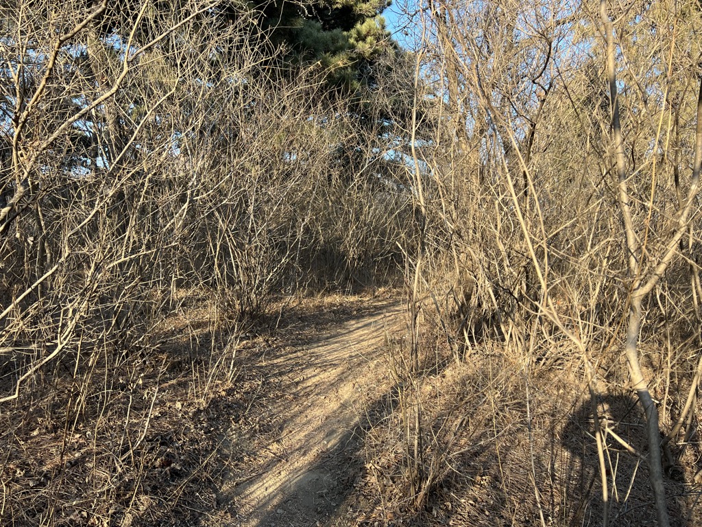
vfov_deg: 53.1
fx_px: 527
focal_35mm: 26
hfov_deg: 67.3
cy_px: 264
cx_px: 351
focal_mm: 5.7
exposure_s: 1/499
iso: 50
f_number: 1.5
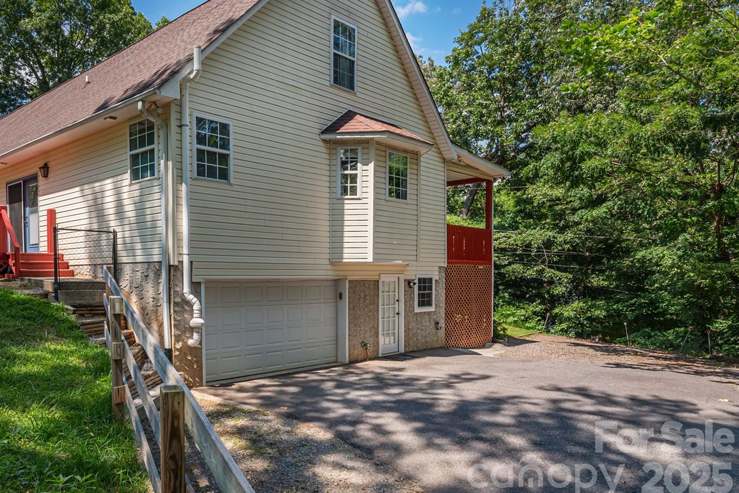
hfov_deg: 77.3
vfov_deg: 57.8
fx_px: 431
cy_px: 154
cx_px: 219
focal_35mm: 21
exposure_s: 1/2000
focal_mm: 14
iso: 320
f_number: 7.1
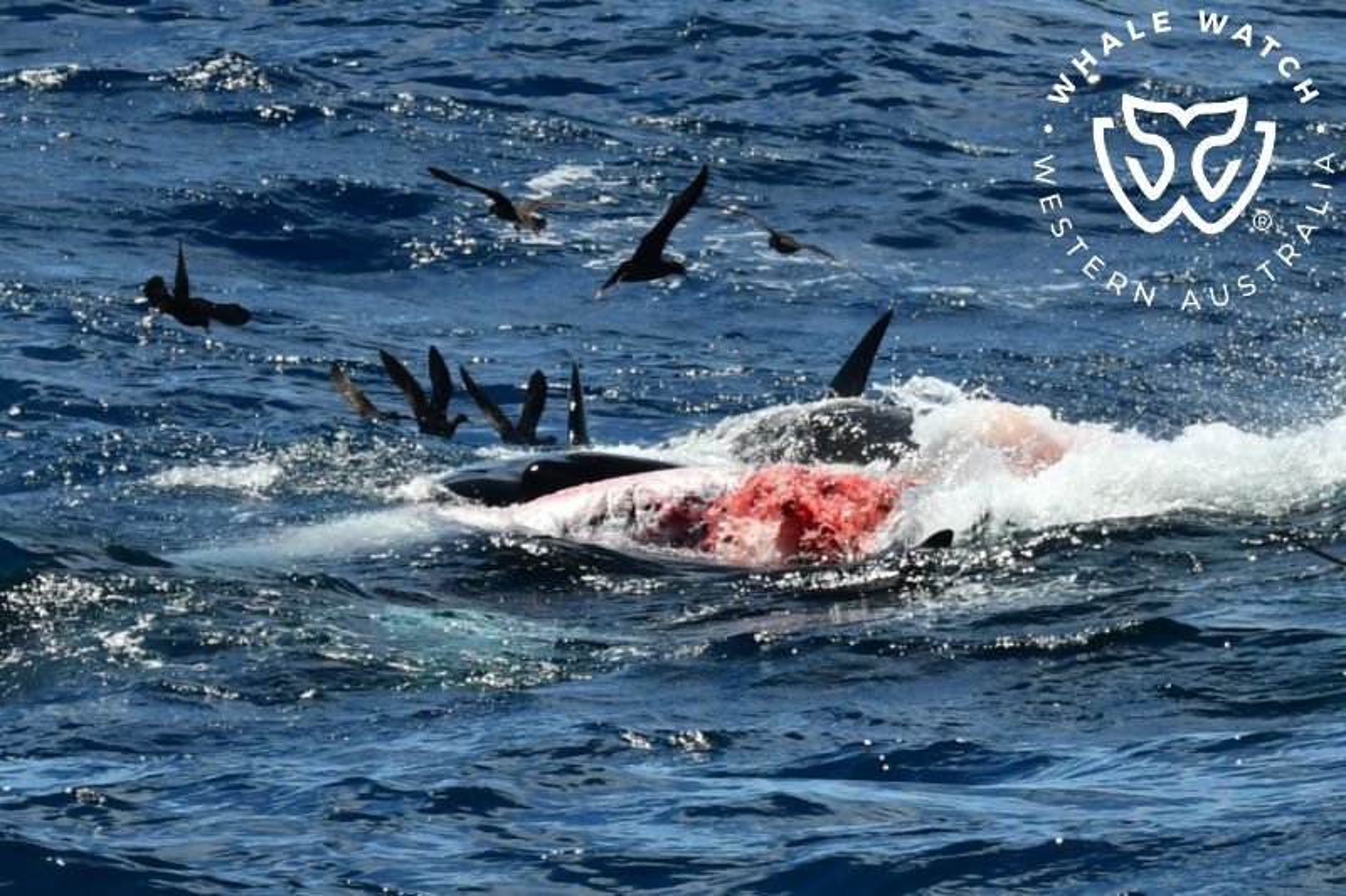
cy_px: 448
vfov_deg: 4.0
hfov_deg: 6.0
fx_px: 12896
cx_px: 673
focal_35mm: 345
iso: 320
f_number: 8
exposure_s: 1/2000
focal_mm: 230
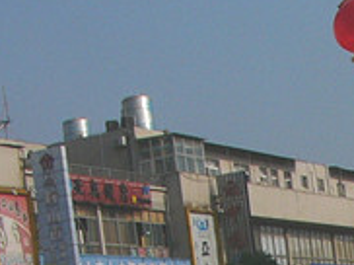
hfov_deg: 12.2
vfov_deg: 9.0
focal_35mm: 158
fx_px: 1614
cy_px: 482
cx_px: 445
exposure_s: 1/1300
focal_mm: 6
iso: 50
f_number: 5.2
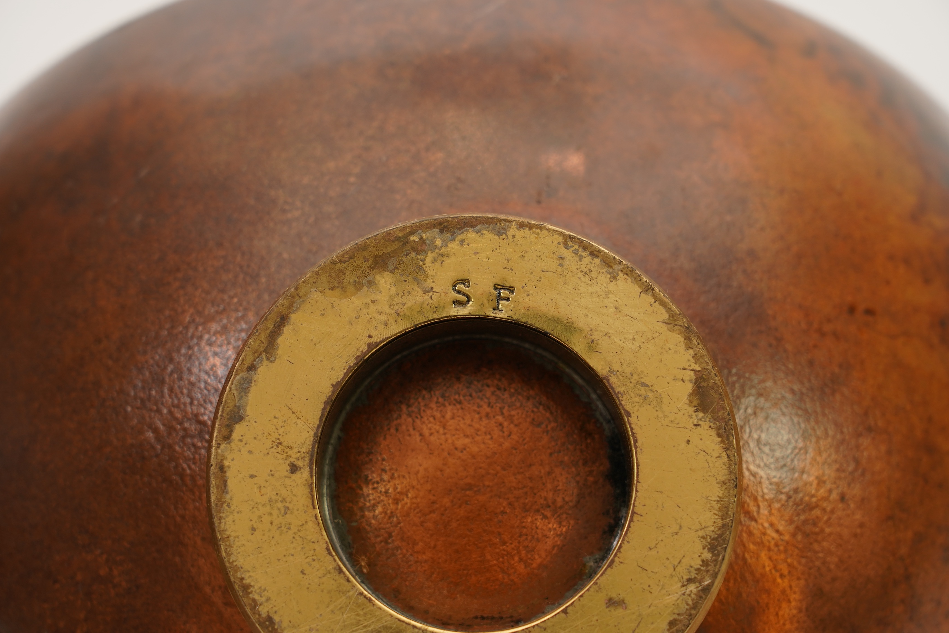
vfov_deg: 13.0
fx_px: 2768
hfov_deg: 19.5
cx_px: 474
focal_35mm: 105
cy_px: 316
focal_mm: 105
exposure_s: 1/125
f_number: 6.3
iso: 500
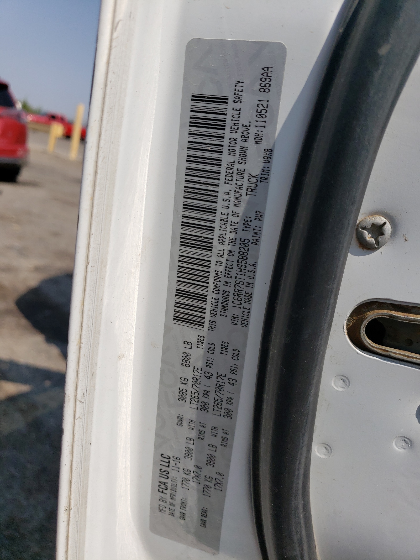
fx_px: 421
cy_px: 280
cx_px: 210
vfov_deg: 67.3
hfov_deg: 53.1
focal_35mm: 26
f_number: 1.5
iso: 50
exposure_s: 1/5000
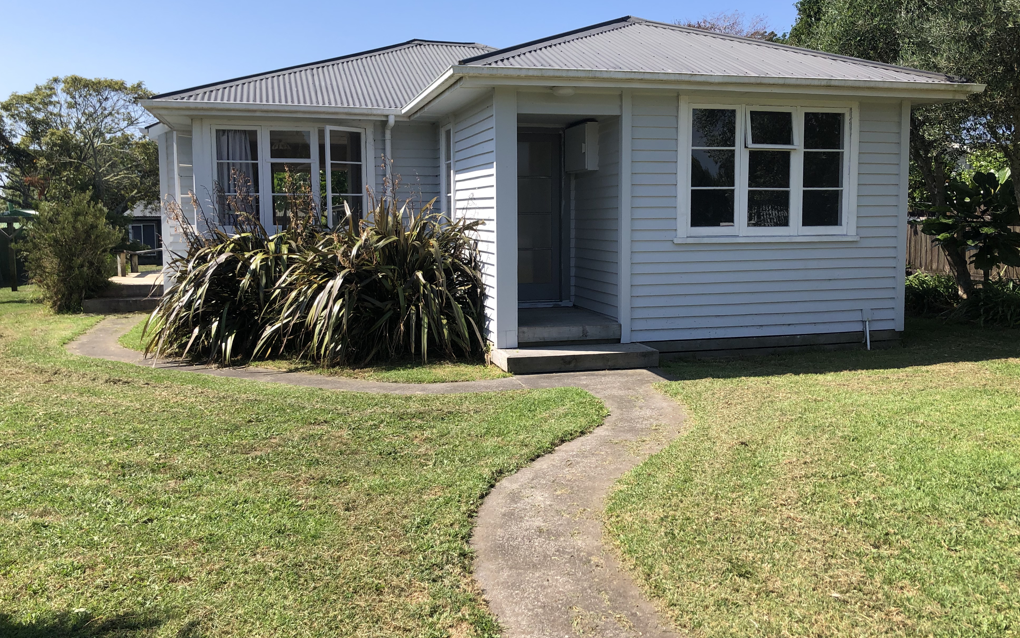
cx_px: 511
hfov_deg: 61.2
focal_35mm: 31
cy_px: 292
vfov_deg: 40.6
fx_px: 862
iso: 20
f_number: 1.8
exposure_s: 1/1412
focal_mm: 3.99
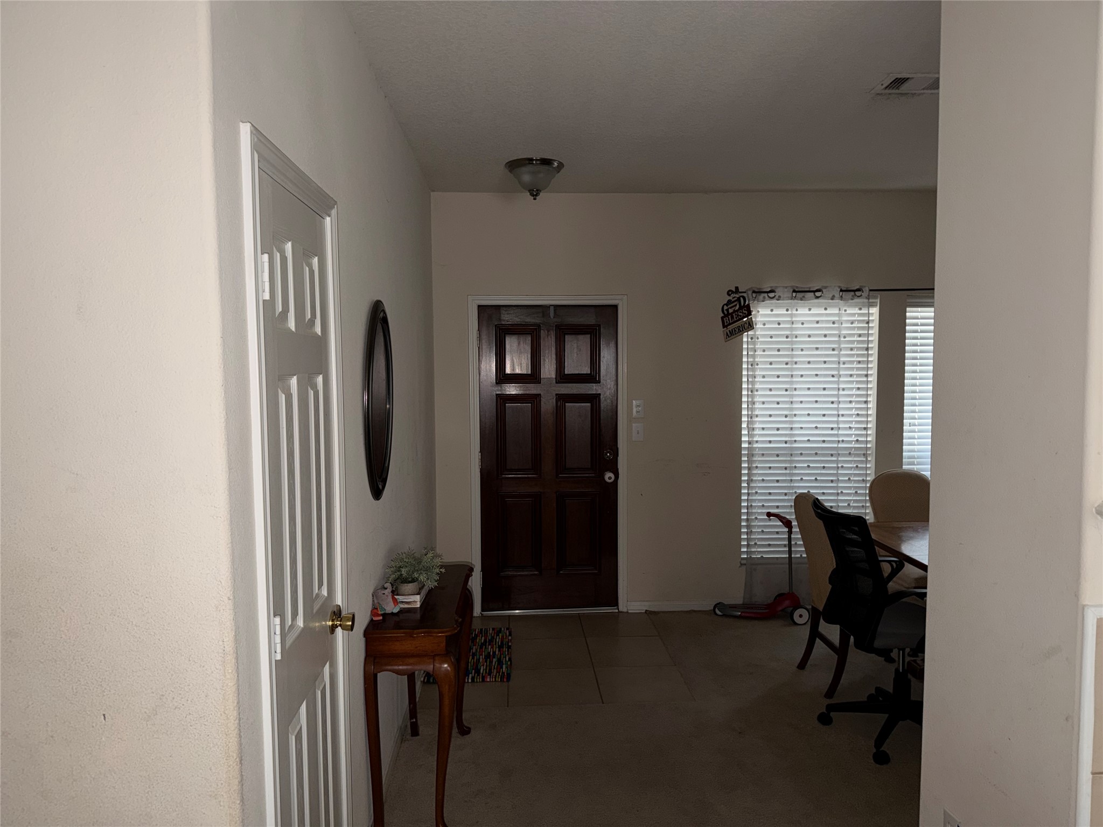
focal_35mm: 24
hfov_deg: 71.6
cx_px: 552
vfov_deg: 56.8
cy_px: 414
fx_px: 765
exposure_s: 1/7
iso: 64
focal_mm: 6.76
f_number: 1.78
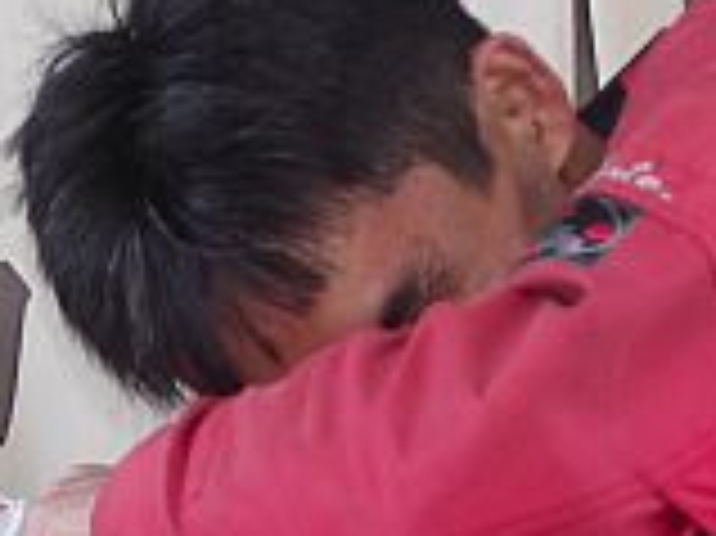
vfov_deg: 5.5
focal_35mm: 270
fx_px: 5580
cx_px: -194
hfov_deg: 7.3
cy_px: 414
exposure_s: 1/60
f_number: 3.2
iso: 100
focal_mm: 17.3
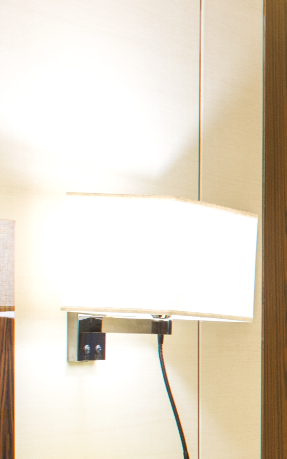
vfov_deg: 14.5
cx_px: 1009
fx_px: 1789
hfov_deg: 7.4
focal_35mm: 143
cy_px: 369
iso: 100
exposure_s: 2
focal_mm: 24
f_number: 8
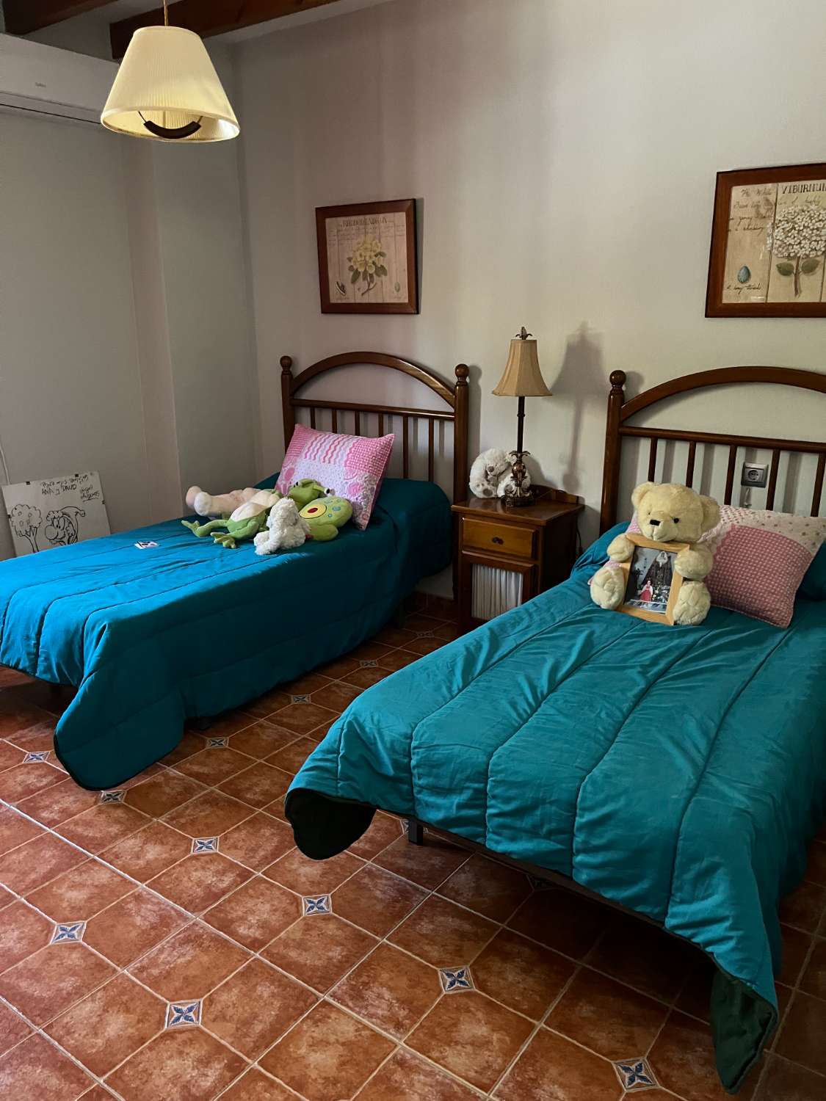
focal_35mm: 26
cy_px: 550
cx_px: 413
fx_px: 827
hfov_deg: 53.1
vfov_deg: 67.3
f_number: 1.6
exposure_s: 1/30
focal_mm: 5.1
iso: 640
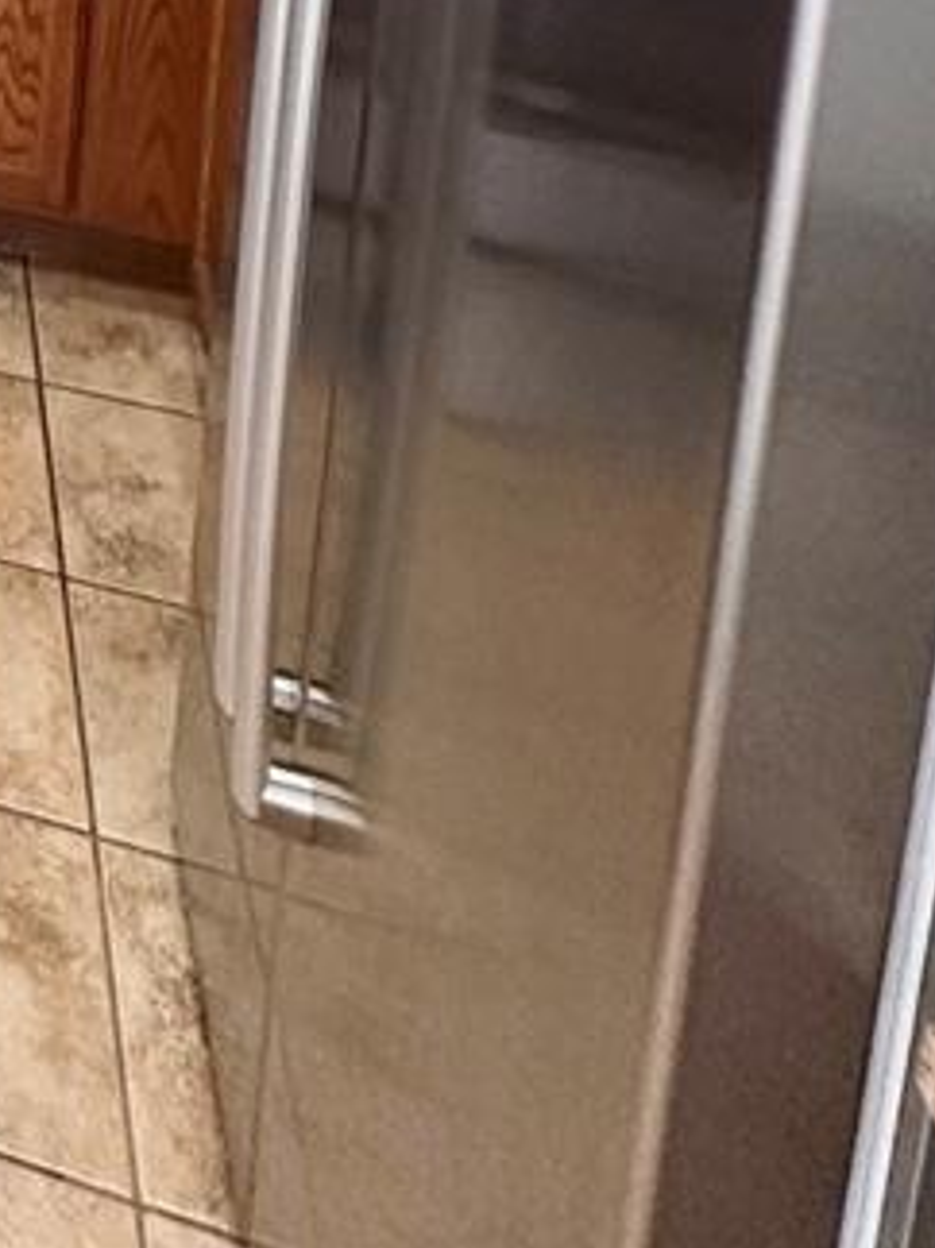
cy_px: -695
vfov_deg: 25.7
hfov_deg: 19.8
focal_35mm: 52
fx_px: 1874
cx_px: -788
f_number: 2.2
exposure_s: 1/120
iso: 250
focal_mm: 2.22
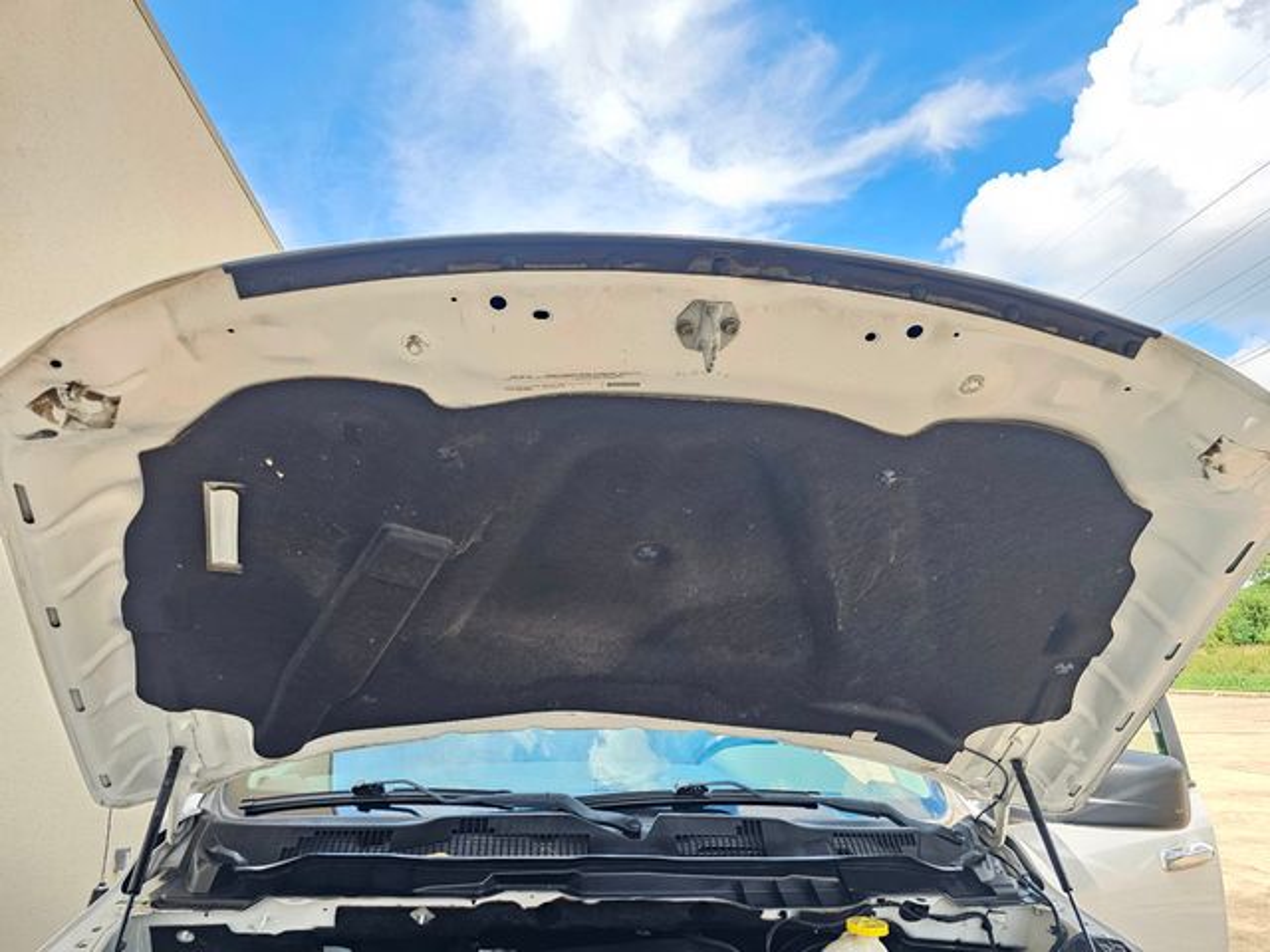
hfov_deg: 73.9
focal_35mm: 23
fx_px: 844
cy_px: 476
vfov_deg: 58.9
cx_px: 635
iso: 25
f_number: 1.7
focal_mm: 6.3
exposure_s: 1/120
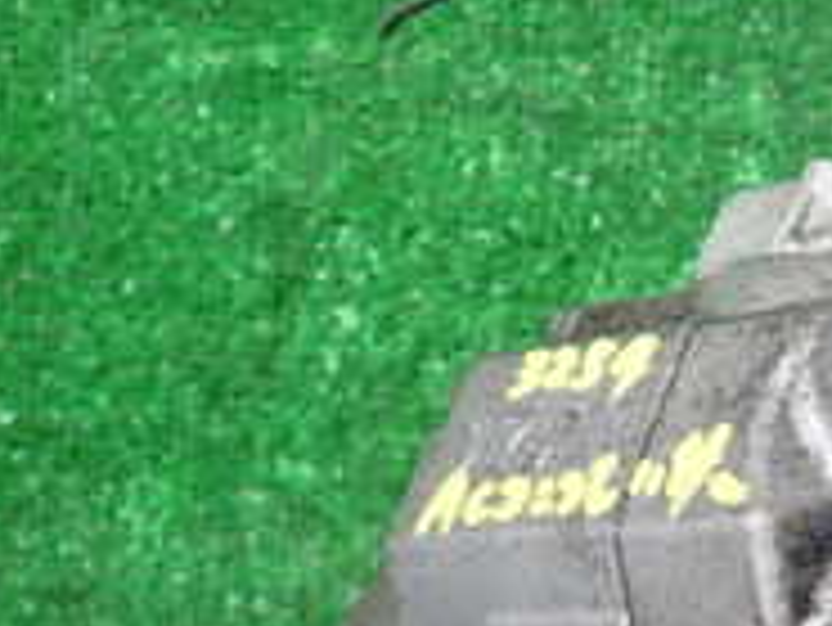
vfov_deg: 17.9
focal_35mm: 81
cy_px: 572
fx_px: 1948
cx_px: 1079
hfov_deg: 21.8
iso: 125
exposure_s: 1/60
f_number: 2
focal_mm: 4.5
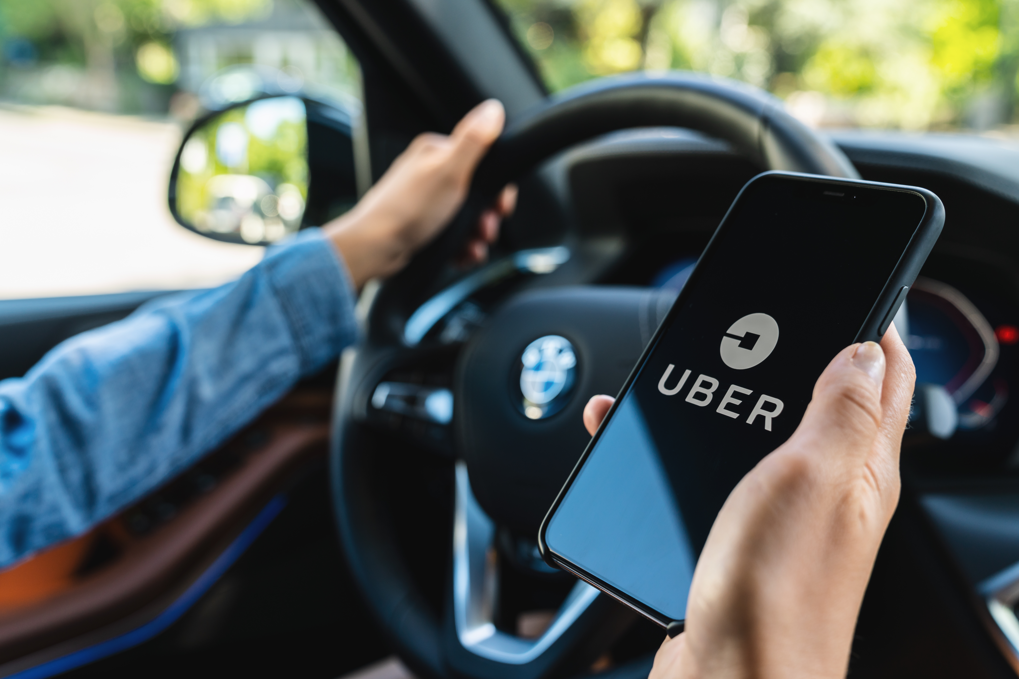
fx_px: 1104
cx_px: 510
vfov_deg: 34.2
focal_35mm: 39
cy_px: 340
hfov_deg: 49.5
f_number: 4.5
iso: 200
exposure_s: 1/60
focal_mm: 39
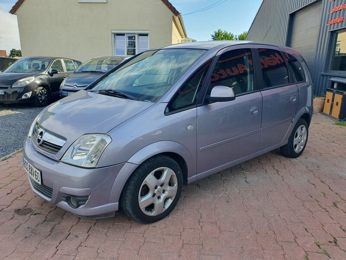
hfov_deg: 67.3
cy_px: 130
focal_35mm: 26
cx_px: 173
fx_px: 260
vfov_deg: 53.1
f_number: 2.4
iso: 50
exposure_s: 1/654
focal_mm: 4.32
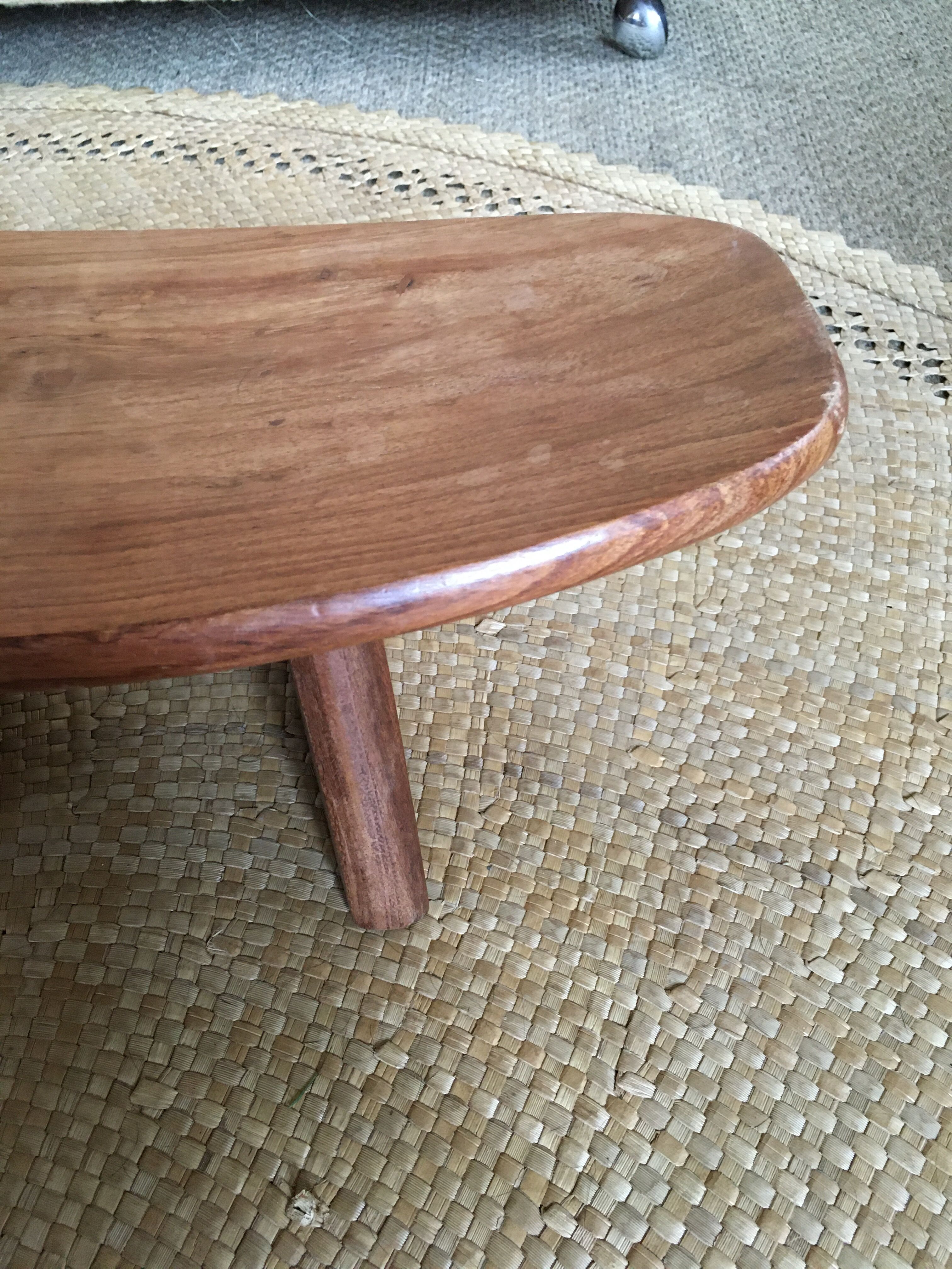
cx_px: 476
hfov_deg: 48.2
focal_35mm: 29
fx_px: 1063
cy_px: 634
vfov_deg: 61.7
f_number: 2.2
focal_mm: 4.15
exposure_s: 1/33
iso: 200
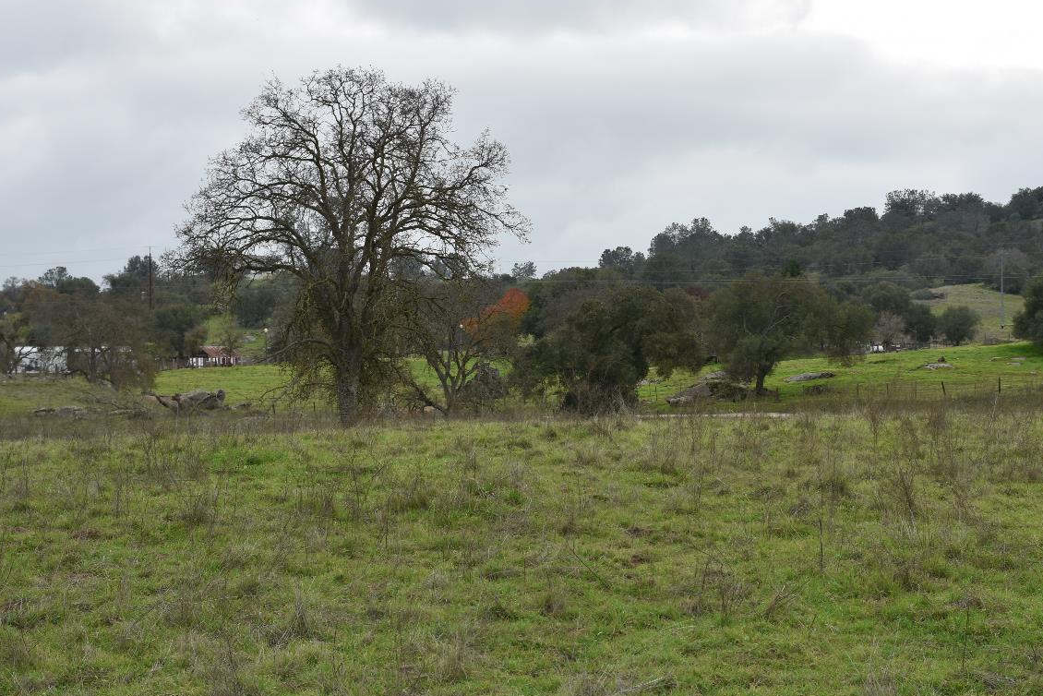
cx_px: 655
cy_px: 351
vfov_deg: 19.6
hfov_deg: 28.9
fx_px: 2019
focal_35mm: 70
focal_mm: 35
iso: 100
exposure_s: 1/250
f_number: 7.1
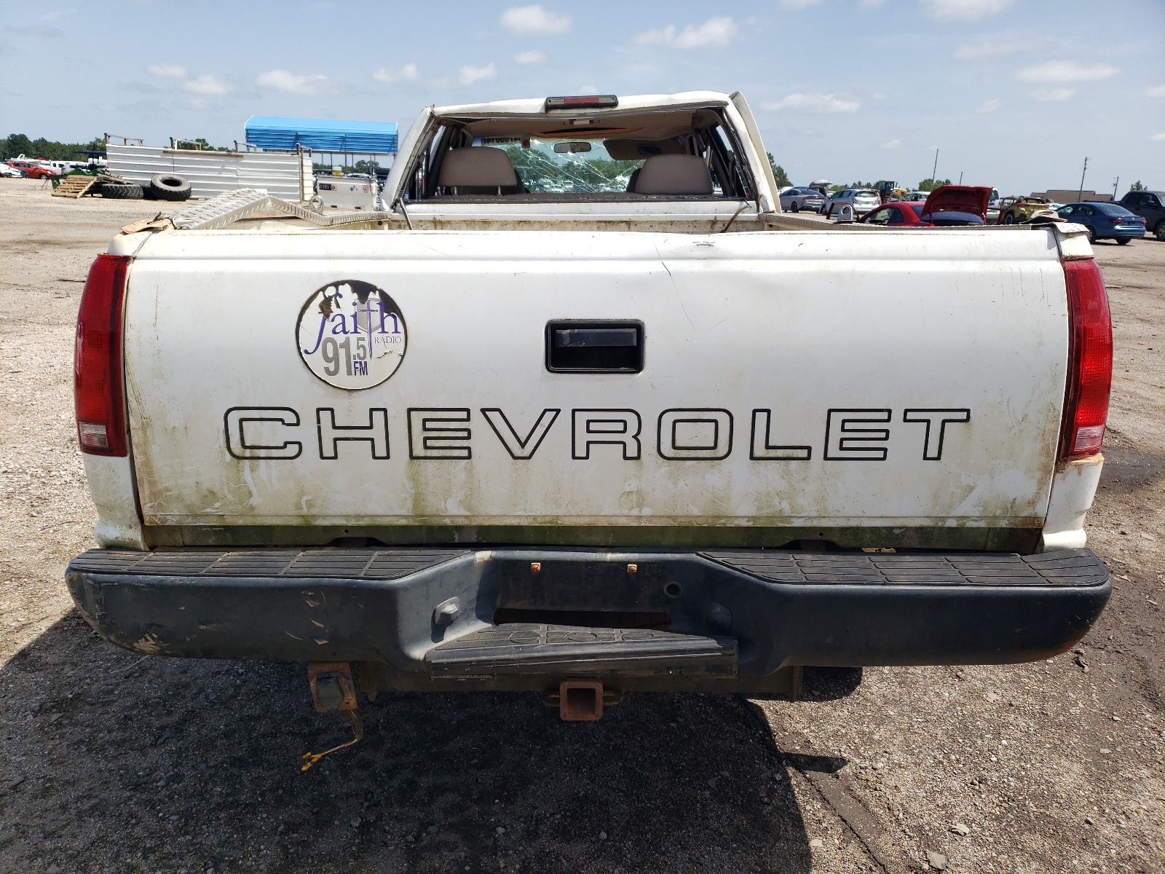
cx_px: 582
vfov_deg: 53.1
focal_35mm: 26
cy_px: 437
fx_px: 875
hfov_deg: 67.3
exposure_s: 1/2500
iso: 50
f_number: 1.5
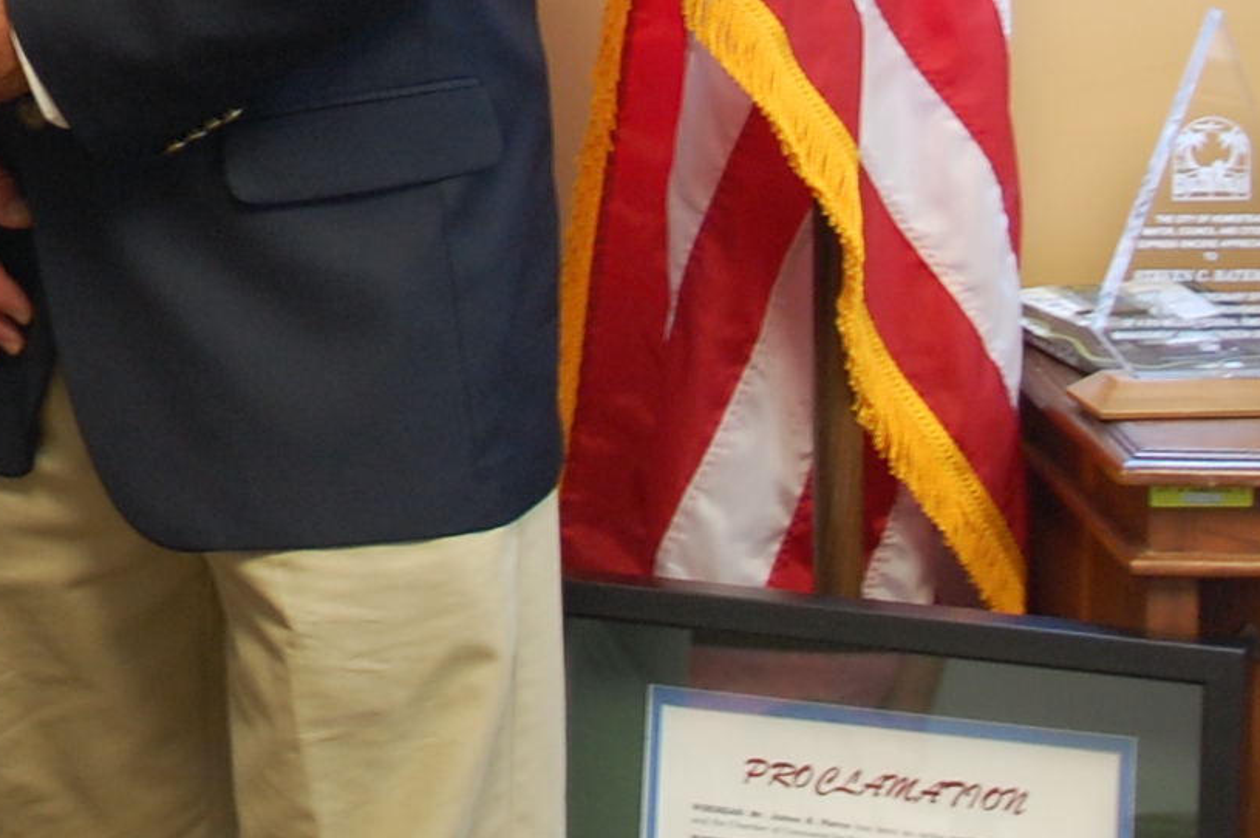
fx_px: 5036
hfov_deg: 13.6
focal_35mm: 144
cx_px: -467
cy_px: -594
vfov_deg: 9.1
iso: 400
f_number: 2.8
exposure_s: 1/25
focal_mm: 26
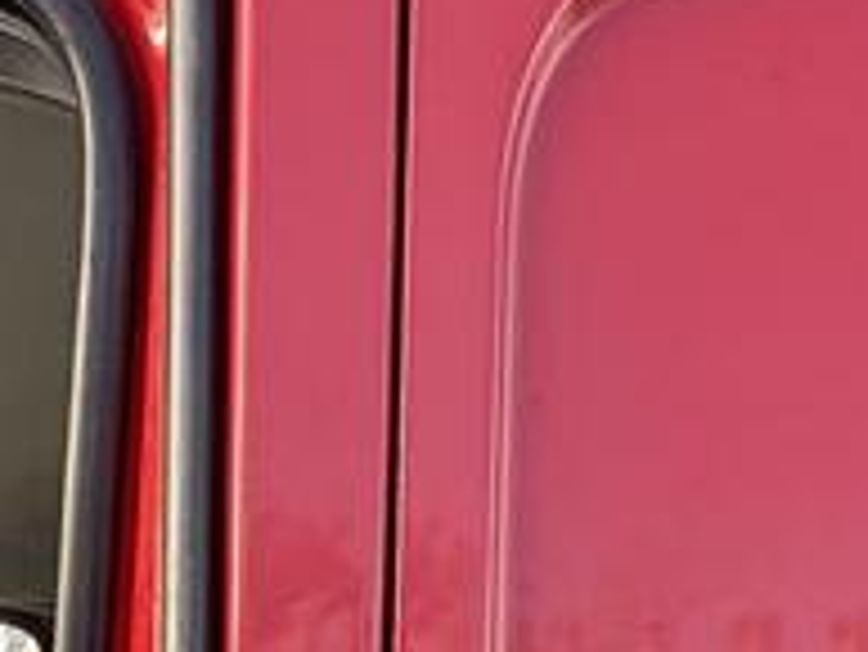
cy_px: 1268
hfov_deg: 27.9
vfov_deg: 17.2
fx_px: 1631
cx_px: -13
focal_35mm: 65
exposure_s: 1/99
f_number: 2.2
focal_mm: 2.22
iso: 80
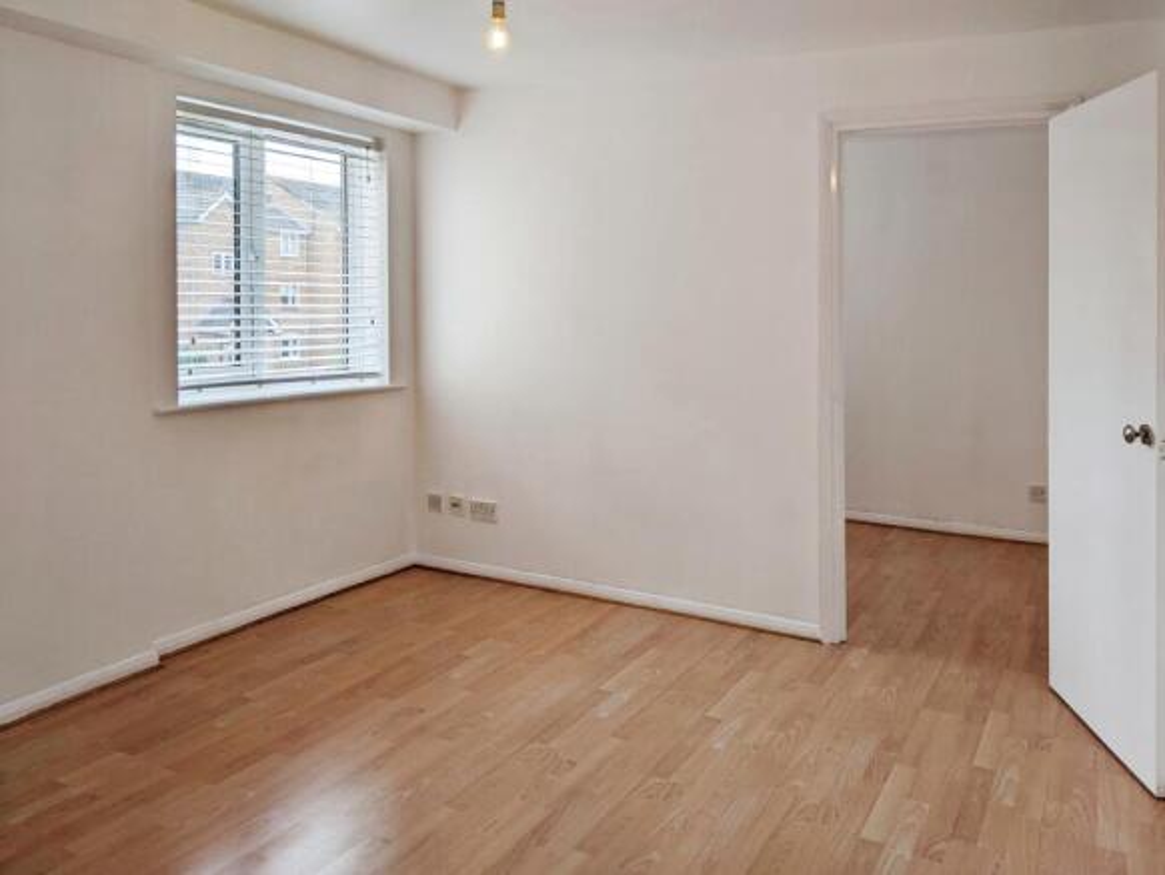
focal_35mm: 27
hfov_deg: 65.3
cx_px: 582
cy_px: 438
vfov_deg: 51.4
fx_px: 909
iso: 41
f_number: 1.8
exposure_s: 1/242
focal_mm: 4.44
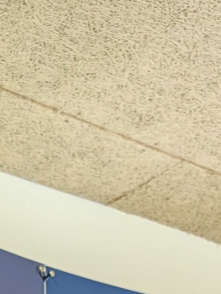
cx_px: 57
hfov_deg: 12.3
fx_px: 1019
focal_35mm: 120
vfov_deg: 13.5
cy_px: 626
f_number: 1.68
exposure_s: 1/281
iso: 394
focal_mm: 6.9
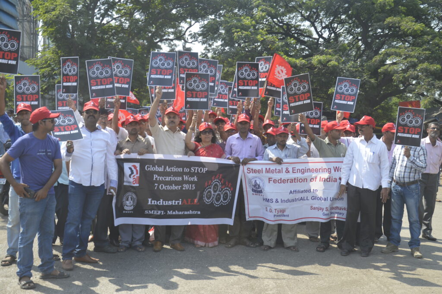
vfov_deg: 34.2
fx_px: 478
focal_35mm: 39
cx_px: 221
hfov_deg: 49.6
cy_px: 147
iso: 100
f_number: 5.6
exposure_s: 1/125
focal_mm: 26
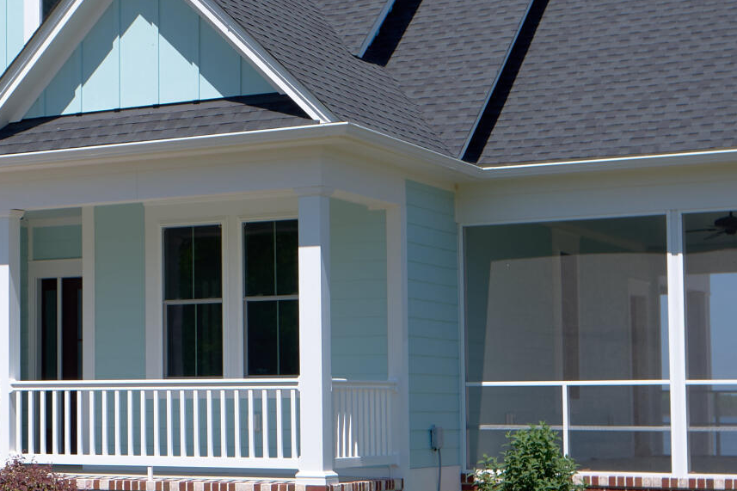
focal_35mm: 84
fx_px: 1719
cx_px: -36
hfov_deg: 23.0
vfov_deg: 16.2
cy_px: 304
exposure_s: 1/450
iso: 400
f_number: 5.6
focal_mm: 16
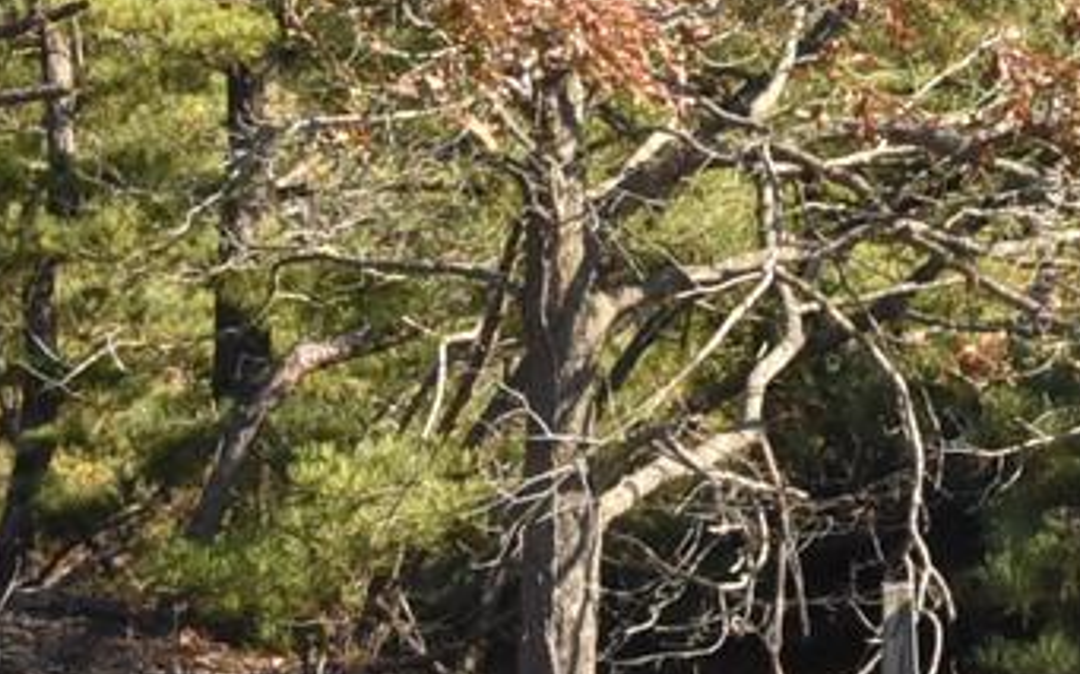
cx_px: 926
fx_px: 7563
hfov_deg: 8.1
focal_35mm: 257
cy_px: -490
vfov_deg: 5.0
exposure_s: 1/500
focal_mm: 28
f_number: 11
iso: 800
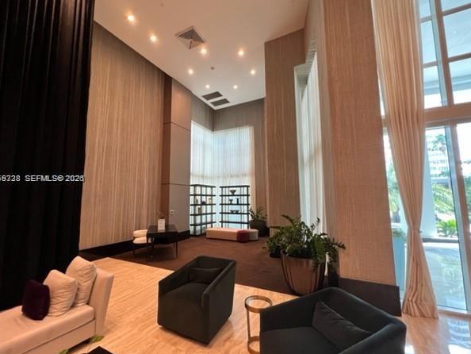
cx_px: 229
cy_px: 179
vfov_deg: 85.7
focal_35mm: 14
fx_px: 191
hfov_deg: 102.0
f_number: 1.8
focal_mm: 1.57
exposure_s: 1/60
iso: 160
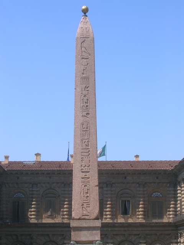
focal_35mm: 105
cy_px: 122
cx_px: 92
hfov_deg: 14.1
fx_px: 744
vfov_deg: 18.7
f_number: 8.2
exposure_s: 1/140
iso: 50
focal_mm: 16.2
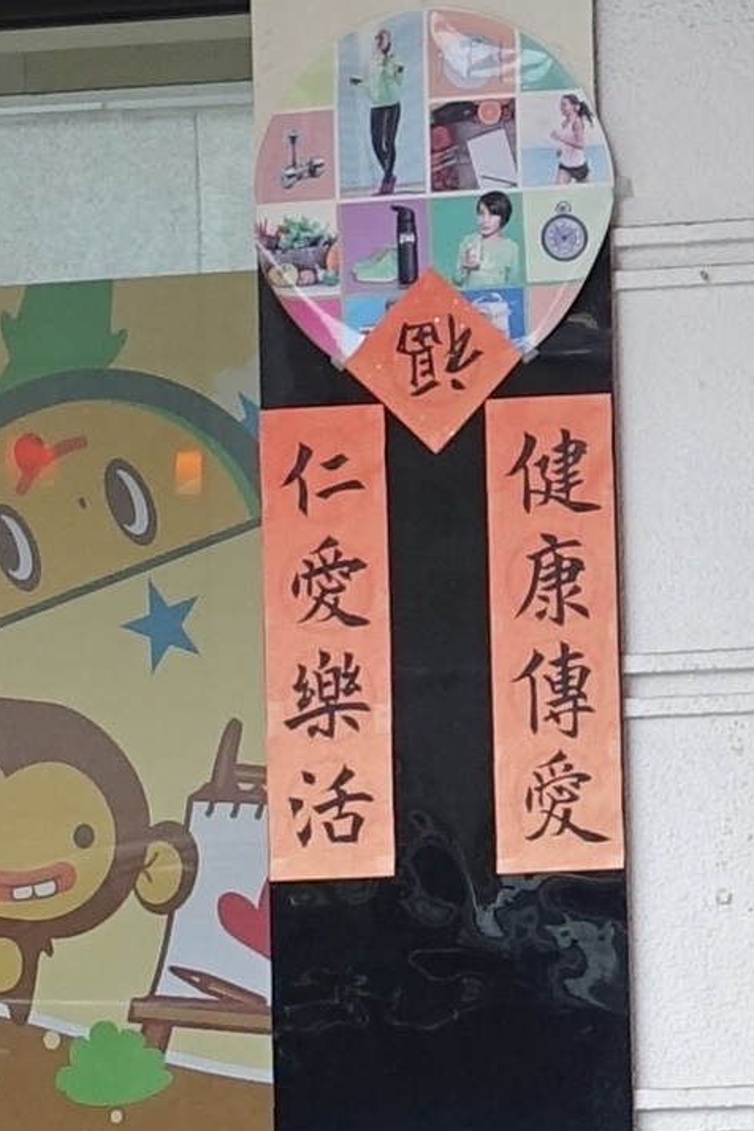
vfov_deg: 11.0
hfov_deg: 7.2
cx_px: 1384
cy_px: -192
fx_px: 5780
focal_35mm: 184
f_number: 4
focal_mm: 8.8
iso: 125
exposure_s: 1/160
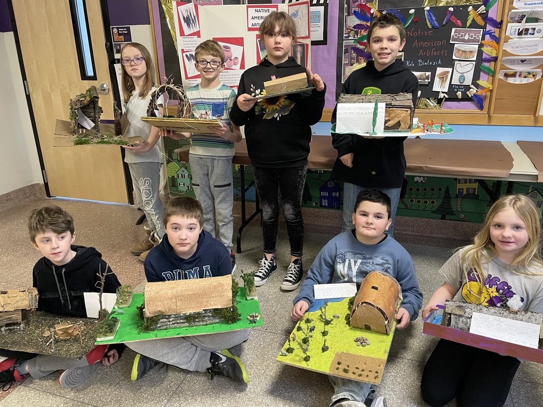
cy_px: 204
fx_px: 408
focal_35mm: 26
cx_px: 272
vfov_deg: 53.1
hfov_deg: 67.3
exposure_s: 1/60
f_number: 1.6
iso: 200
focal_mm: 4.2
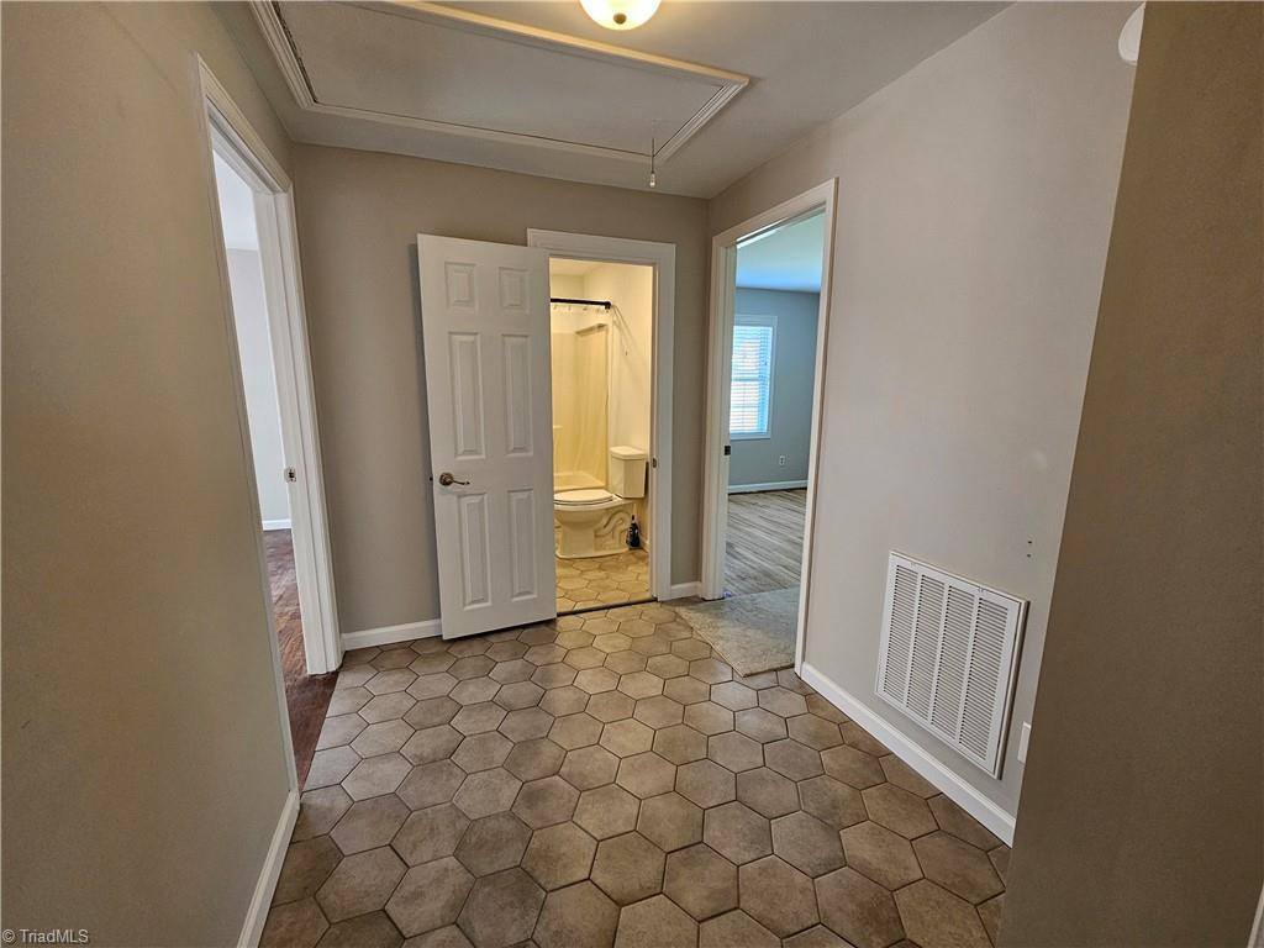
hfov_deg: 106.2
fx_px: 475
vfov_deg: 89.9
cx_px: 632
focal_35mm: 13
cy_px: 474
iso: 200
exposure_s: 1/60
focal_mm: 2.2
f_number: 2.2
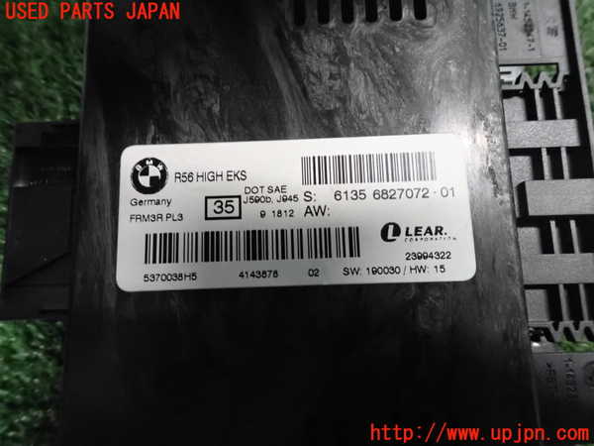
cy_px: 223
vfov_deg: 54.9
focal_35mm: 25
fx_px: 429
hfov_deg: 69.4
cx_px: 297
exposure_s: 1/100
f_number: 2.8
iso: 2000
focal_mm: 4.5
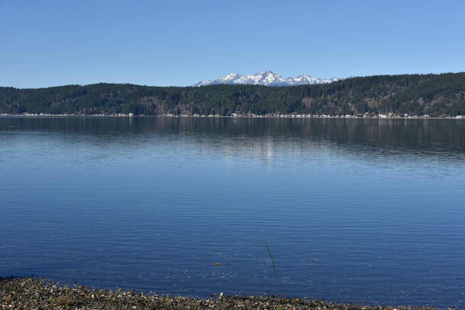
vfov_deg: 24.6
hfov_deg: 36.2
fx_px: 711
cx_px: 232
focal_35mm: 55
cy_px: 155
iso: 100
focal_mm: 55
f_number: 9
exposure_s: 1/320
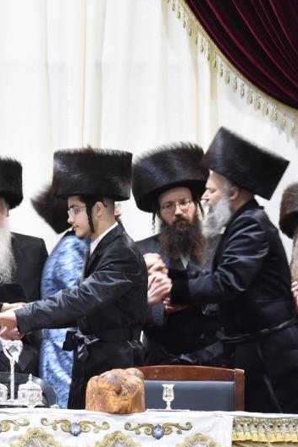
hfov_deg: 3.0
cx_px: -28
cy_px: 267
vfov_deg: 4.4
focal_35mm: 465
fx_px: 5781
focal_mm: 240
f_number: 5.3
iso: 4000
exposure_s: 1/100
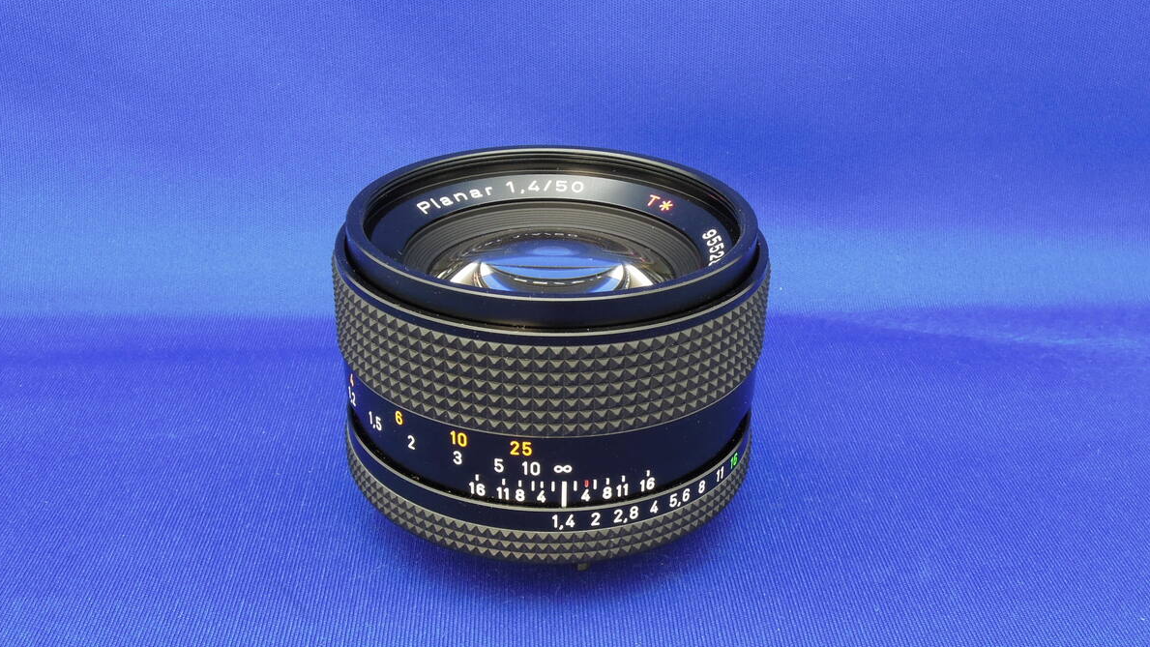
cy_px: 359
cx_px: 572
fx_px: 1342
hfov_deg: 46.4
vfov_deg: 27.1
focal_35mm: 44
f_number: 7.4
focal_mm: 7.2
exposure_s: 1
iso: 160
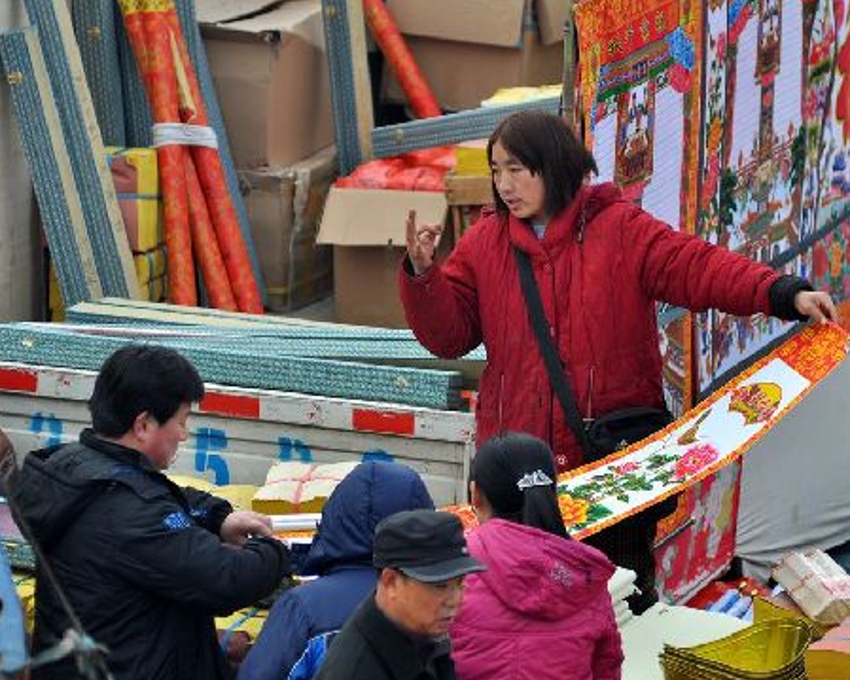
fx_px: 8013
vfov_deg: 4.9
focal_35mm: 319
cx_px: 515
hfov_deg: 6.1
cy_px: 342
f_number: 4.5
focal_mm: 185
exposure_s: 1/1250
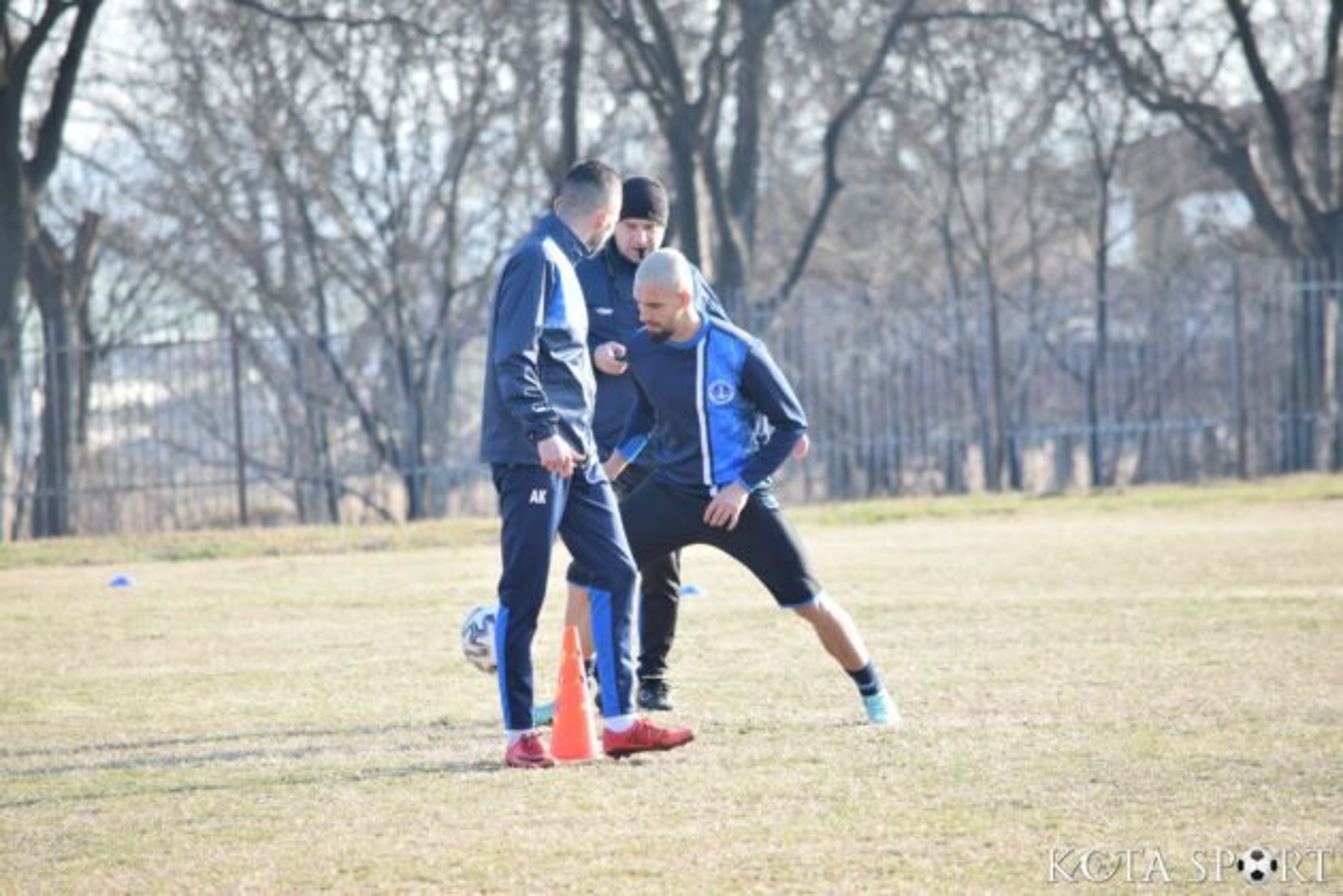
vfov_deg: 4.2
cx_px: 672
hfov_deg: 6.2
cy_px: 448
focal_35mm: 330
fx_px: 12310
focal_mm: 220
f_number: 5.3
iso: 800
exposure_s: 1/800
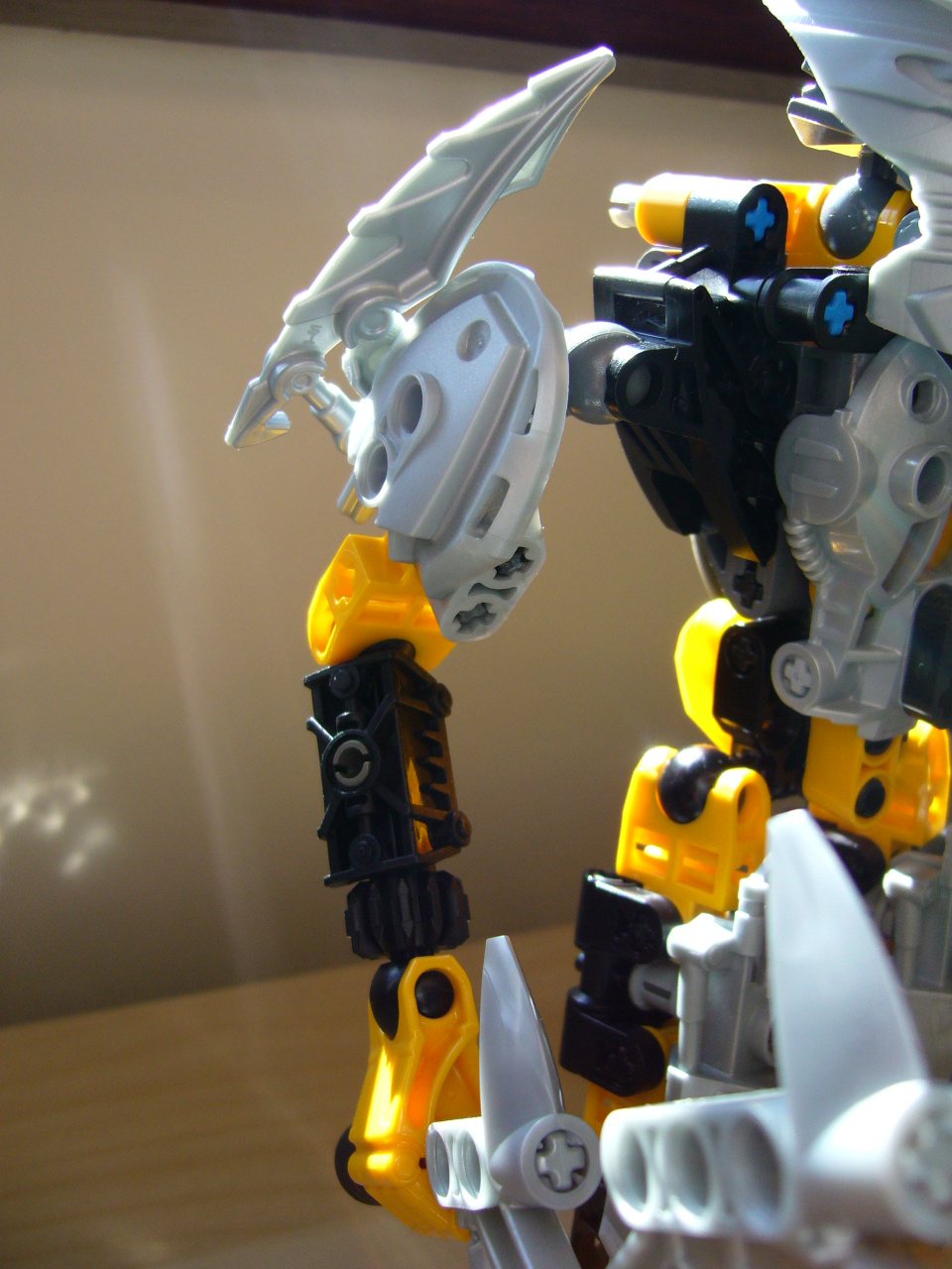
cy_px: 634
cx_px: 476
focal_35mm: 35
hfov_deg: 40.7
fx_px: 1283
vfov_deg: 52.6
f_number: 2.8
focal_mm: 5.8
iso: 100
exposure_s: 1/160
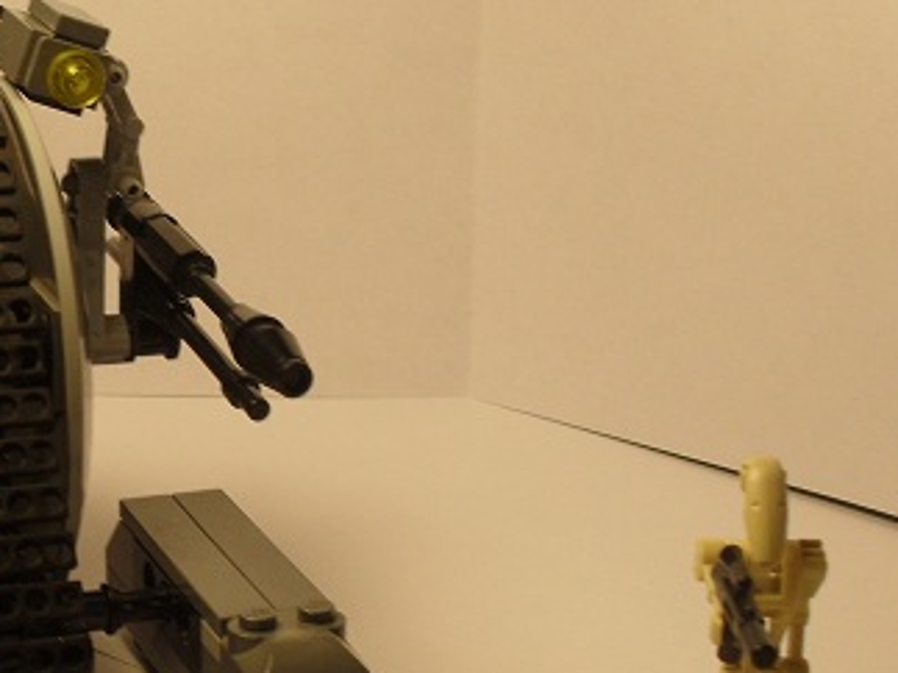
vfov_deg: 15.1
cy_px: 601
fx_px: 2515
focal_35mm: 97
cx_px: 97
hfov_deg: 19.9
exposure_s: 1/90
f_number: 3.9
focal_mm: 8.7
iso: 100
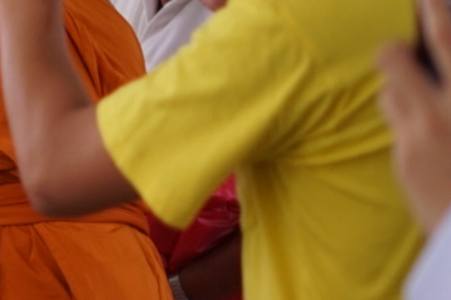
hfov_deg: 7.7
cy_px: 109
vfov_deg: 5.4
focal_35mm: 255
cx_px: -518
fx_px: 3193
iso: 400
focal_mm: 50
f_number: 1.8
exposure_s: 1/125
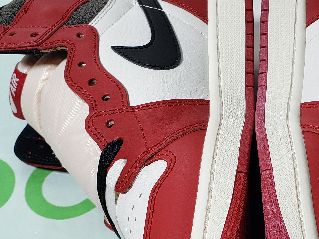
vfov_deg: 22.4
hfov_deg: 29.3
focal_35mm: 65
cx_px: 247
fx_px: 599
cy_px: 171
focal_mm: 4.3
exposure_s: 1/210
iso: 50
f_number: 2.4
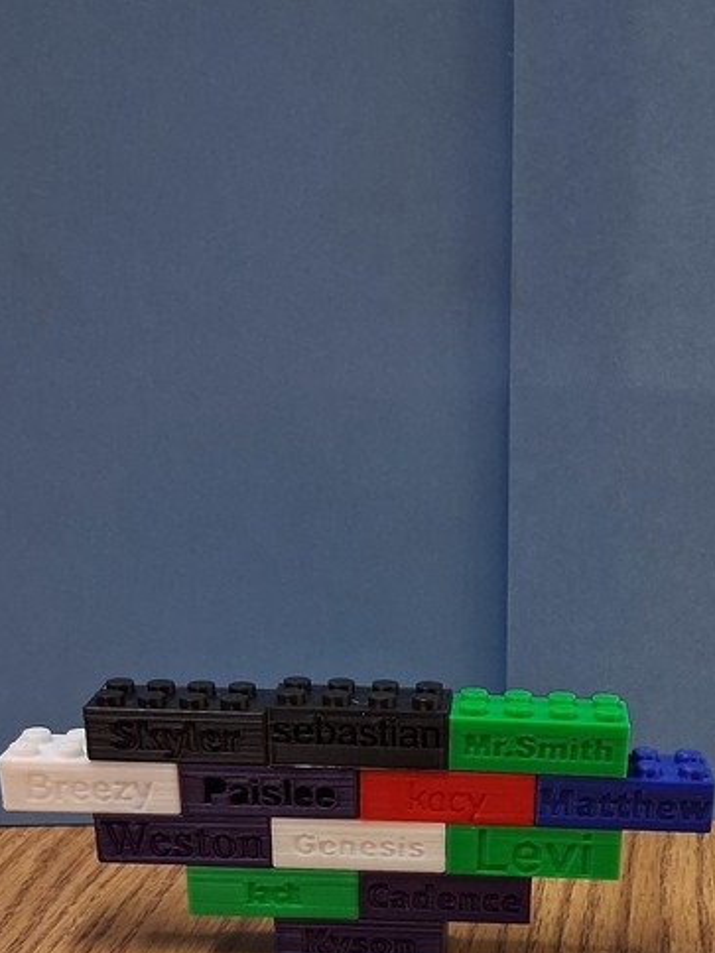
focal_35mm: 55
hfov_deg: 26.3
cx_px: 502
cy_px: 939
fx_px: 1515
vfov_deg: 32.3
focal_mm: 3.98
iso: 320
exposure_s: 1/100
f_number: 1.8
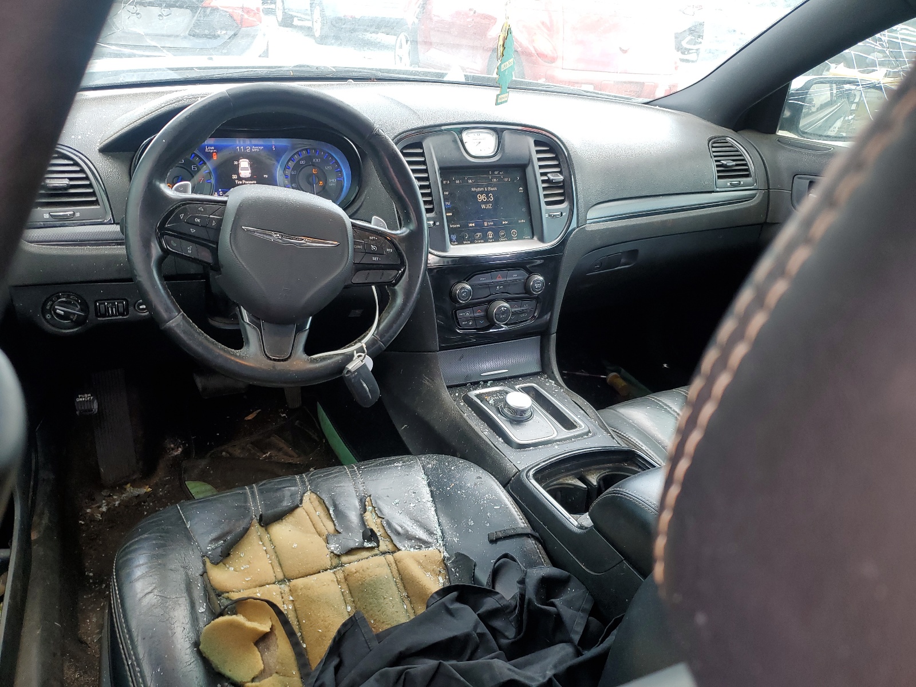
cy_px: 344
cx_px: 458
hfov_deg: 67.3
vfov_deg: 53.1
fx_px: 688
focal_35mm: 26
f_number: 1.5
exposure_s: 1/120
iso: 57
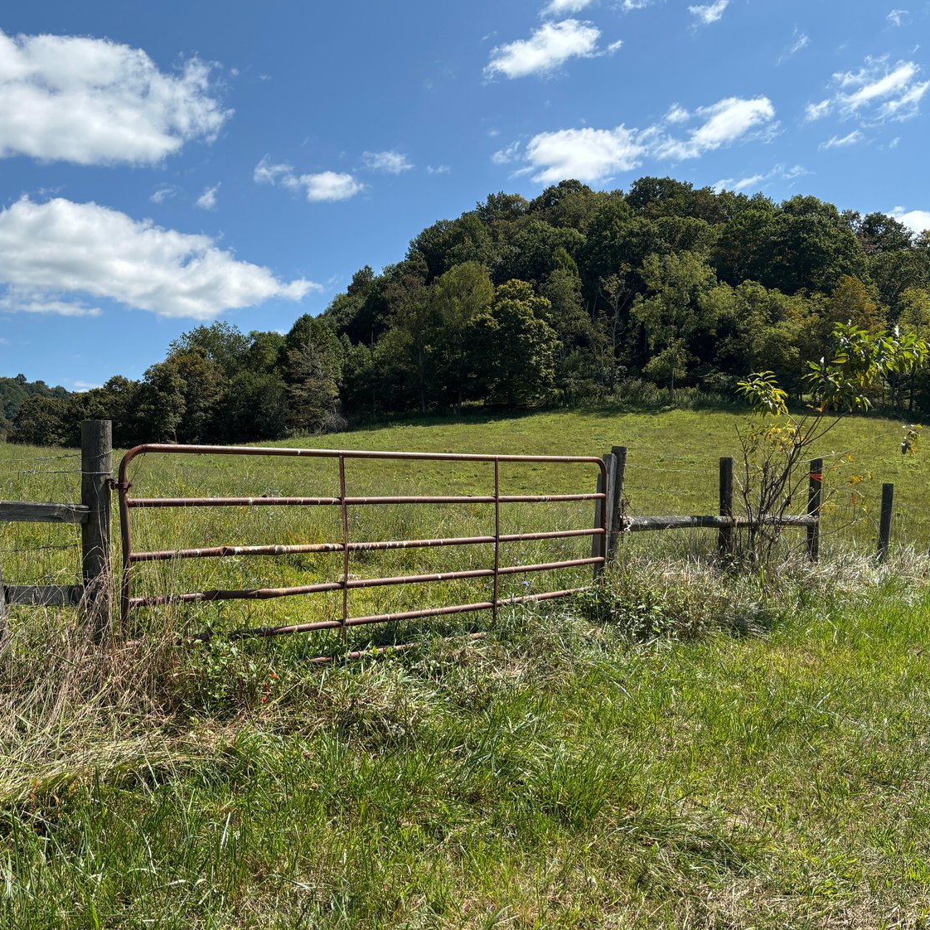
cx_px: 338
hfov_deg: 51.9
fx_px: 942
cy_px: 463
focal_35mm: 31
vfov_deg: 52.5
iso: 50
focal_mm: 5.96
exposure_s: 1/3106
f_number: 1.6
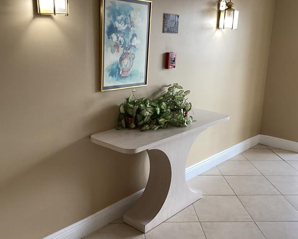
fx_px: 335
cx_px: 156
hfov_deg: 47.9
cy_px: 114
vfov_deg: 39.2
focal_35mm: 38
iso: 80
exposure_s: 1/120
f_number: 2.4
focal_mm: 3.3
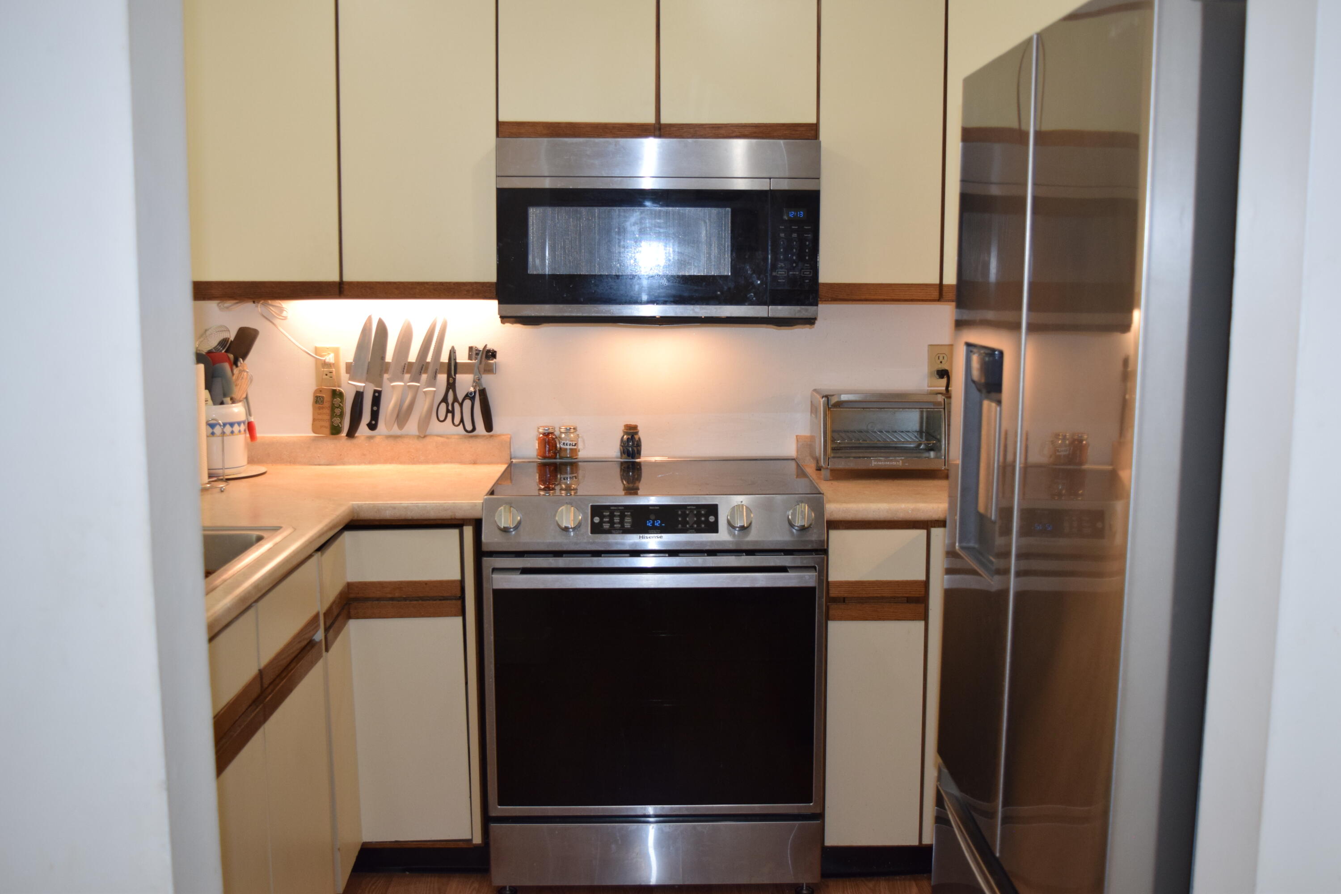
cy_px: 447
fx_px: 1341
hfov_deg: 53.1
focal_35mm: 36
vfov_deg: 36.9
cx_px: 670
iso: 800
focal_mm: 24
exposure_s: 1/100
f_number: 5
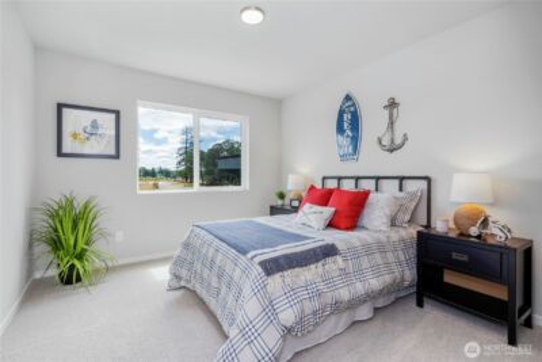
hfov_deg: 96.7
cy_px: 181
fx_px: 241
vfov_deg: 73.8
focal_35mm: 16
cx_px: 271
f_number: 9
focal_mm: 16
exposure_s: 1/60
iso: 800
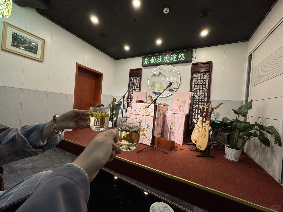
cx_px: 142
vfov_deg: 85.7
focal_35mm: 14
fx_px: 114
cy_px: 106
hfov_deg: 102.1
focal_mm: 2.22
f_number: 2.2
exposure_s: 1/78
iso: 100
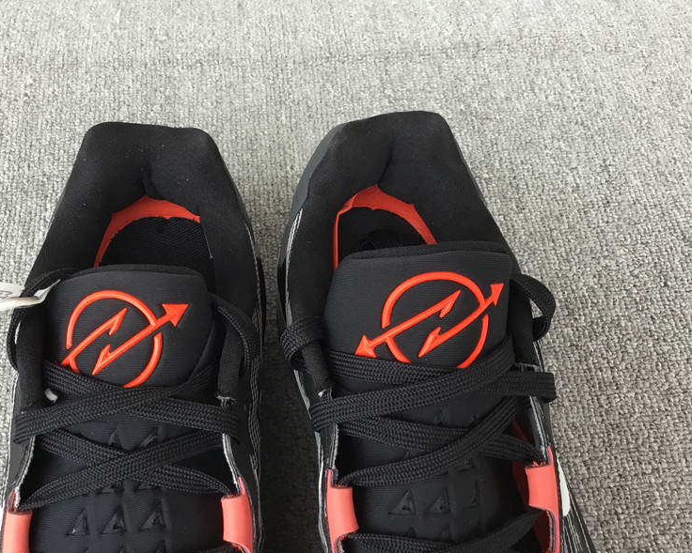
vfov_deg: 40.1
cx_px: 270
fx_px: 758
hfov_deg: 48.7
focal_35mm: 37
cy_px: 257
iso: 25
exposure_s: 1/40
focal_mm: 3.3
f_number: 2.4
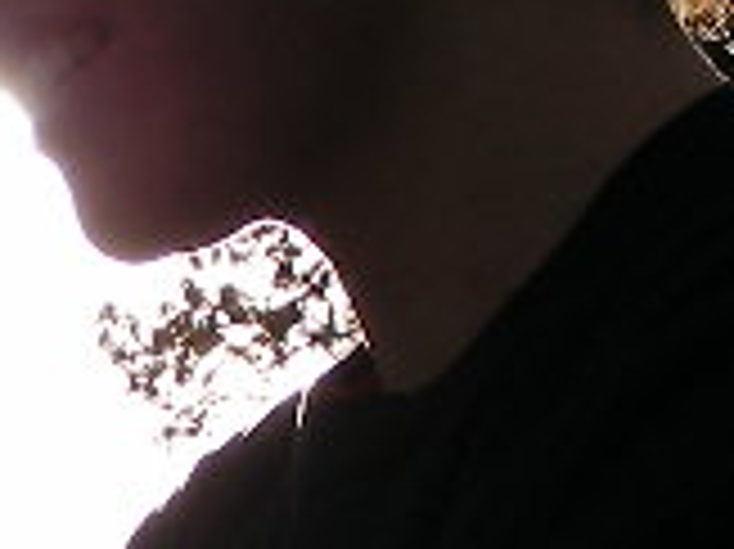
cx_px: -531
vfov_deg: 6.1
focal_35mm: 239
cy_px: 842
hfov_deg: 8.0
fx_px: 5064
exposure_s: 1/630
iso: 50
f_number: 4
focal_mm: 6.3
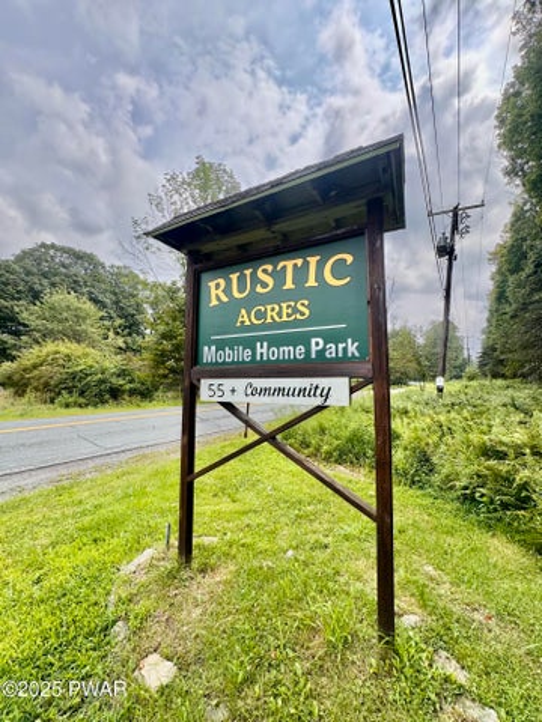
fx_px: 292
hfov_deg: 85.7
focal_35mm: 14
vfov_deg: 102.1
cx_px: 271
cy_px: 361
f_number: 2.2
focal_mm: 2.22
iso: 50
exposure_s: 1/693
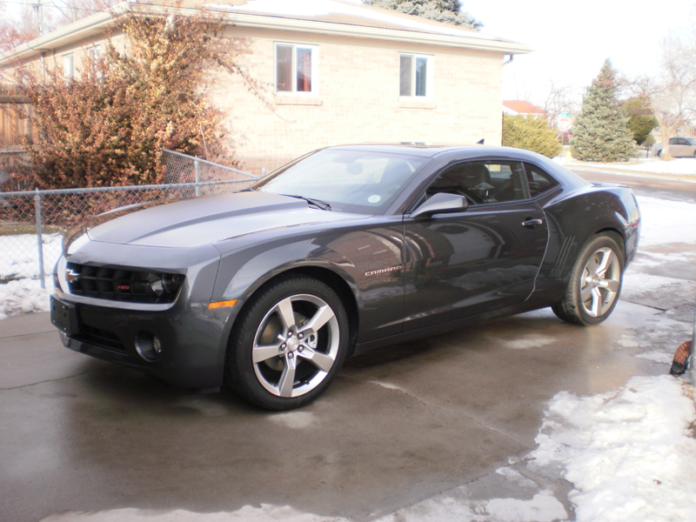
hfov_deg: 51.4
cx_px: 348
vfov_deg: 39.7
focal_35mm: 36
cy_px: 261
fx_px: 724
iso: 100
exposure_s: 1/160
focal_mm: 6.3
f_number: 3.1
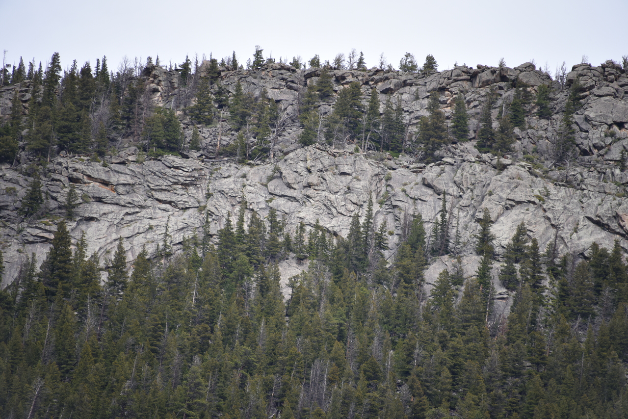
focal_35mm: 300
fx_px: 5234
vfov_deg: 4.6
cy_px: 210
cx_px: 314
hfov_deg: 6.9
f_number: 5.6
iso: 280
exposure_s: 1/640
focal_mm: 300
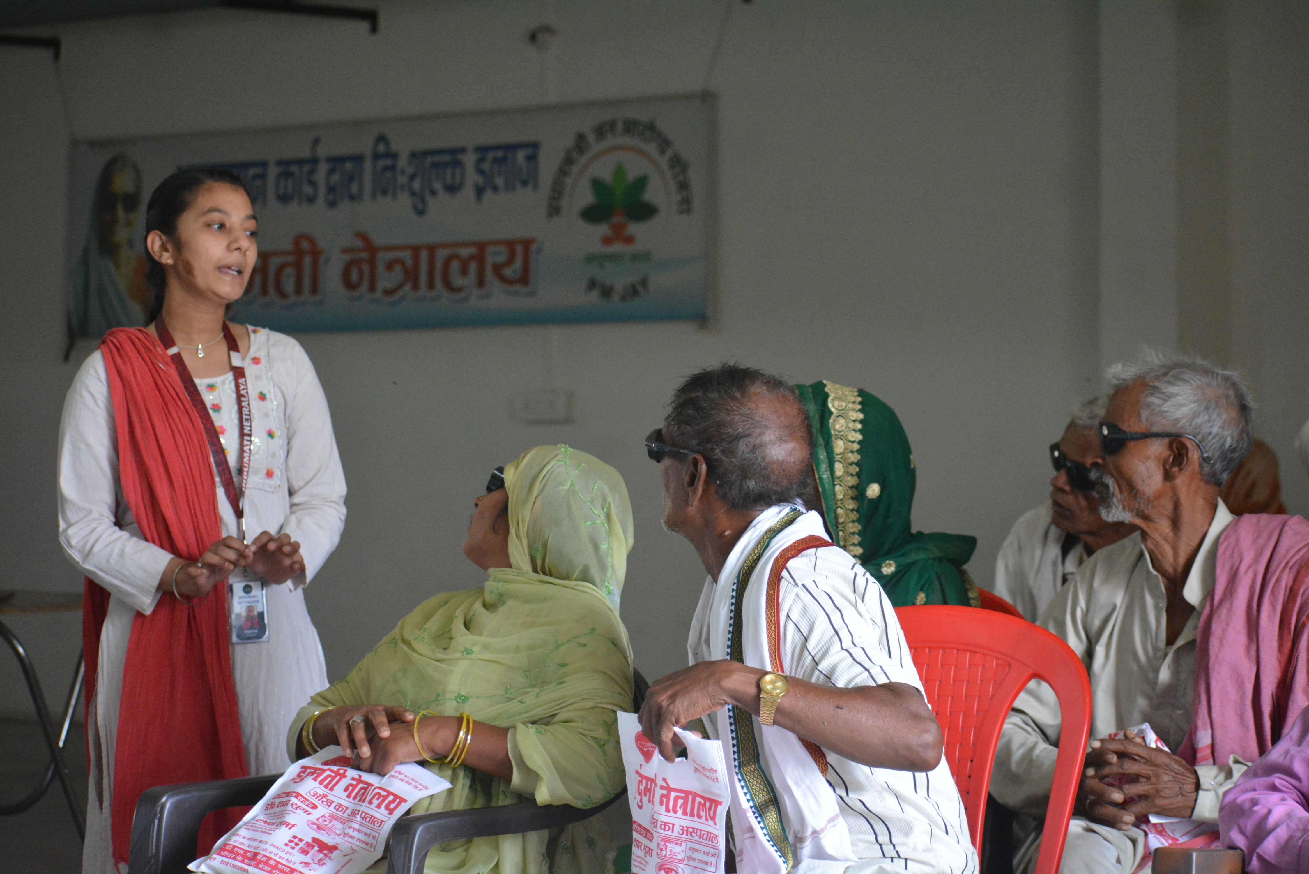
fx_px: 3819
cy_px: 437
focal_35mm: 105
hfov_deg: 19.5
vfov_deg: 13.0
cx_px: 654
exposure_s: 1/125
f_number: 22
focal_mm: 70
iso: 2500
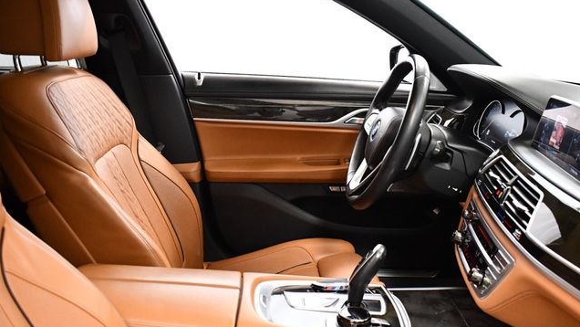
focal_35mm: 38
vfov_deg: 31.2
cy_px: 178
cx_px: 291
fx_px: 585
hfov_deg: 52.8
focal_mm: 18
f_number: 3.5
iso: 3200
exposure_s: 1/80
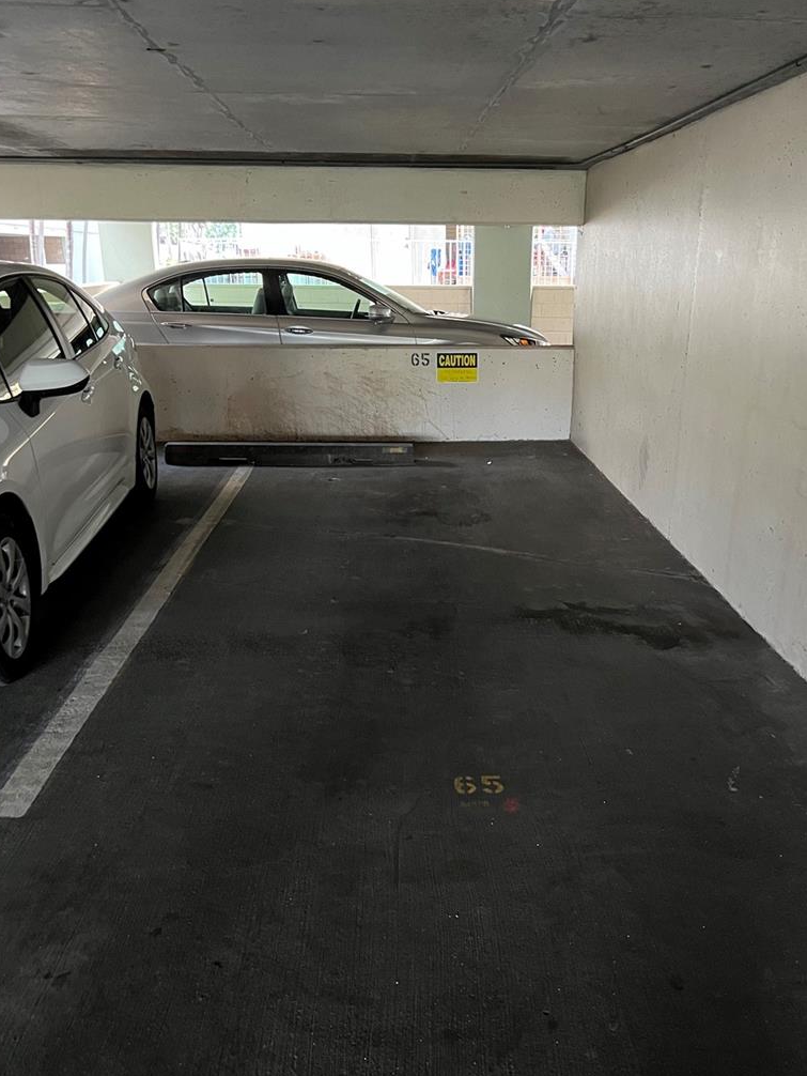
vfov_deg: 58.1
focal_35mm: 31
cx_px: 469
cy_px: 610
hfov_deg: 45.3
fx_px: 963
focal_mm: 5.7
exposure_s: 1/38
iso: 640
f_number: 1.5
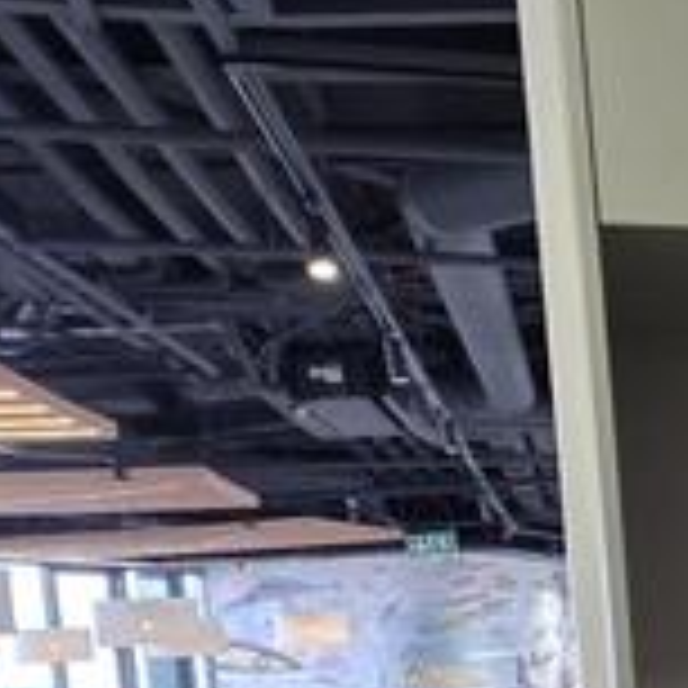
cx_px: 1093
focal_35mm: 60
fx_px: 1349
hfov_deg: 22.3
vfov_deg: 26.5
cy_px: 742
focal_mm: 2.2
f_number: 1.9
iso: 250
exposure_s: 1/50
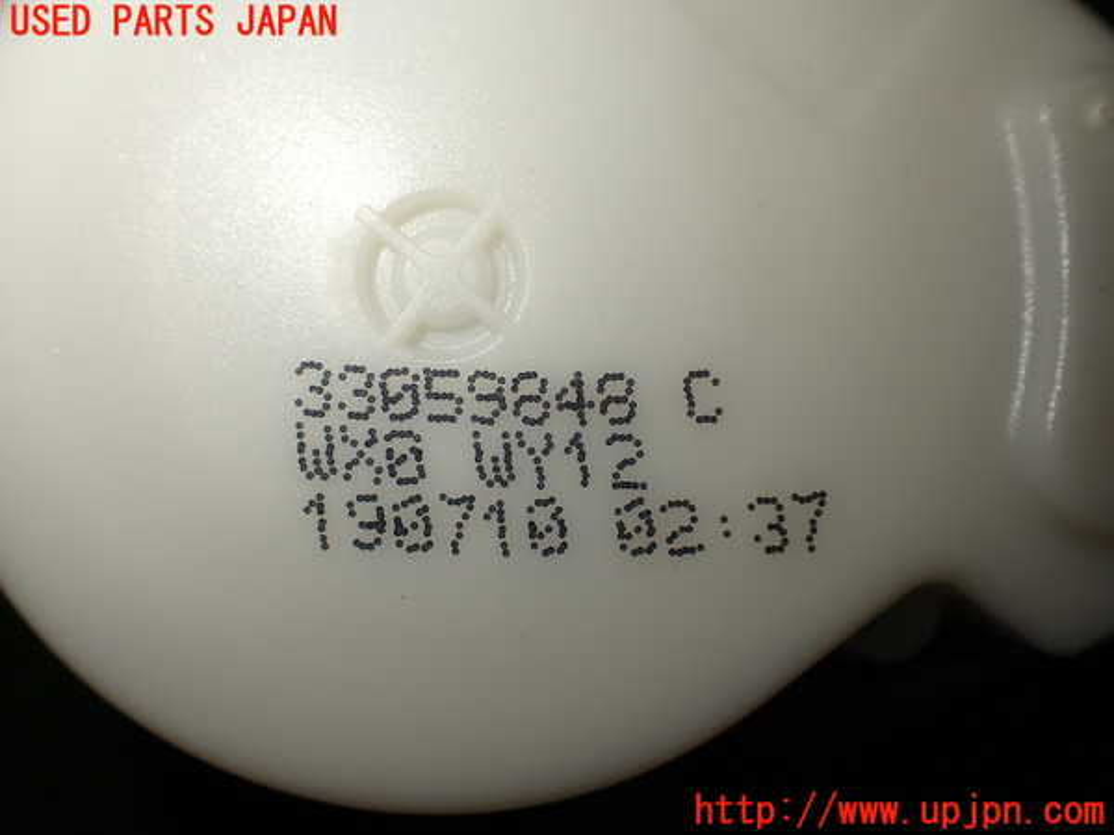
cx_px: 557
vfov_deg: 46.8
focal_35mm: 30
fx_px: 965
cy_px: 418
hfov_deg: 60.0
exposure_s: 1/160
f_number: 3.2
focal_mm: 5.4
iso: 100
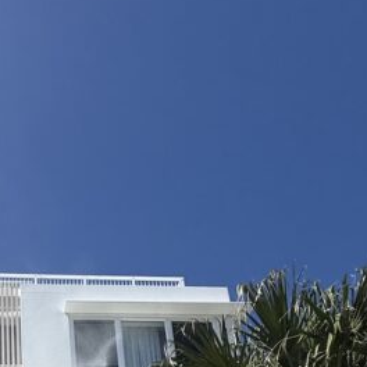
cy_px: 602
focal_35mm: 48
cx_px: -4
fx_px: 576
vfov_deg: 24.1
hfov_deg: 32.4
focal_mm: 2.22
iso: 50
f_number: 2.2
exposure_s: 1/2320
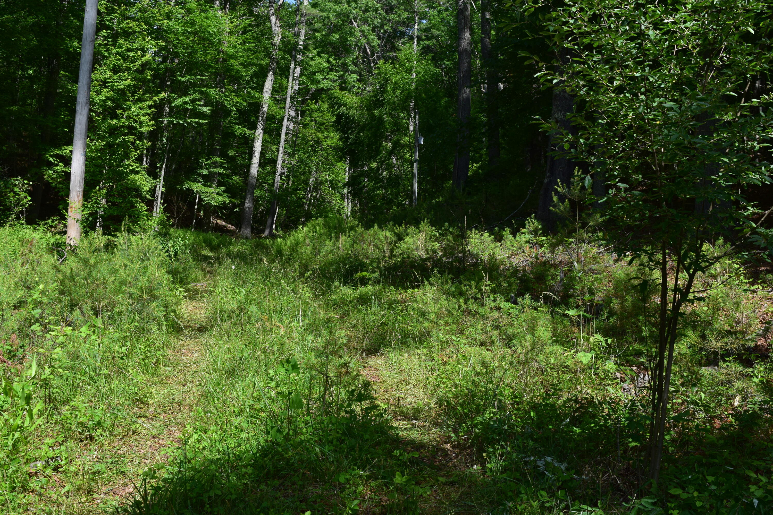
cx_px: 386
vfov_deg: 28.1
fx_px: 1031
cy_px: 258
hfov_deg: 41.1
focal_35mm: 48
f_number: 11
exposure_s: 1/400
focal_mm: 32
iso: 400
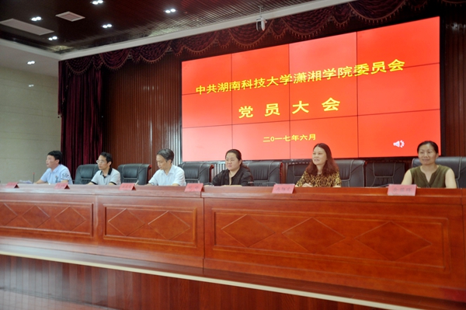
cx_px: 233
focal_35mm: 36
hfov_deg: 53.2
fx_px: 466
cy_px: 155
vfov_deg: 36.8
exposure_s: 1/50
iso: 800
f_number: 4
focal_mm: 36
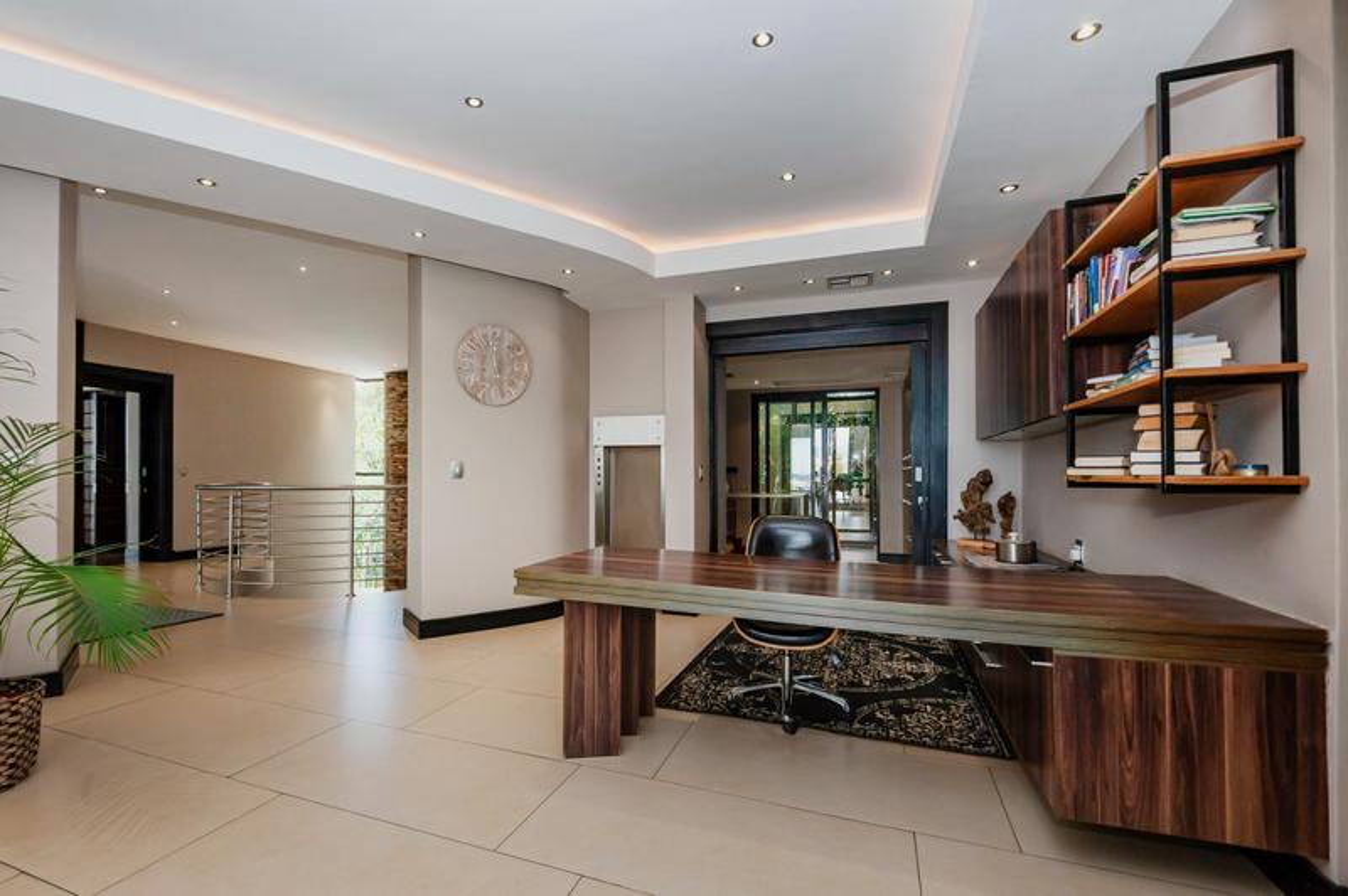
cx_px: 674
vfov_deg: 73.6
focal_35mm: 16
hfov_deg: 96.8
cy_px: 448
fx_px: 599
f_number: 7.1
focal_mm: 16
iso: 400
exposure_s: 1/200
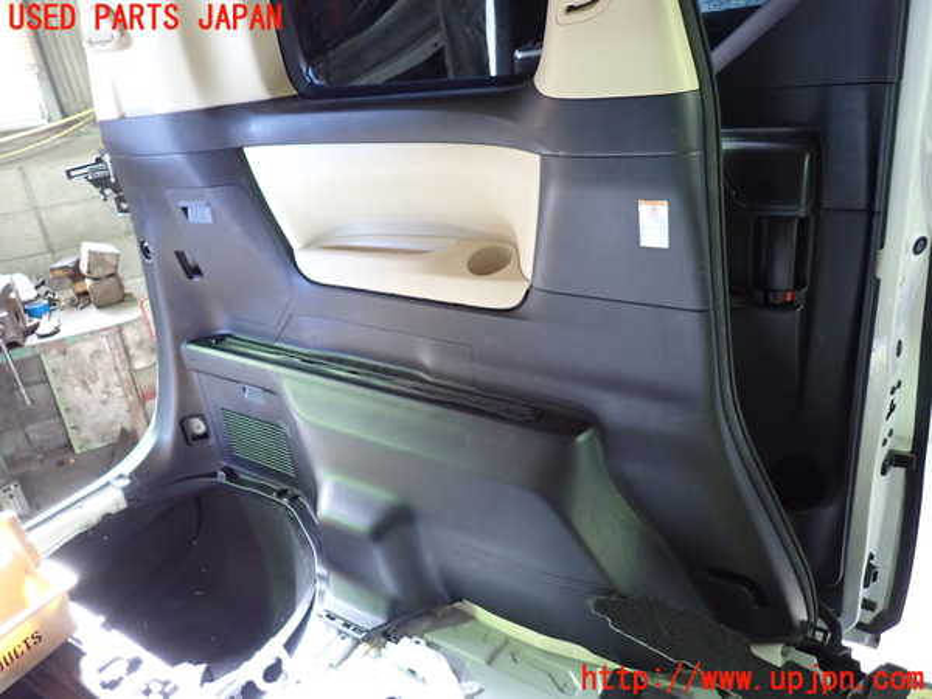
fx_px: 673
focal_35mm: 25
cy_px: 350
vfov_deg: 54.9
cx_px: 466
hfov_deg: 69.4
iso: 640
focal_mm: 4.5
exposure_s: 1/30
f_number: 2
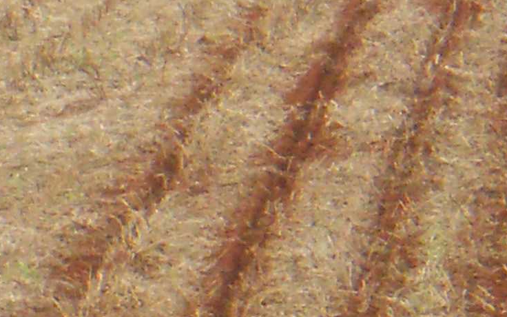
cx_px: 502
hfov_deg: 2.6
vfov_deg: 1.6
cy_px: 73
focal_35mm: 807
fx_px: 11151
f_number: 6.6
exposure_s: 1/500
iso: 320
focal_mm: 25
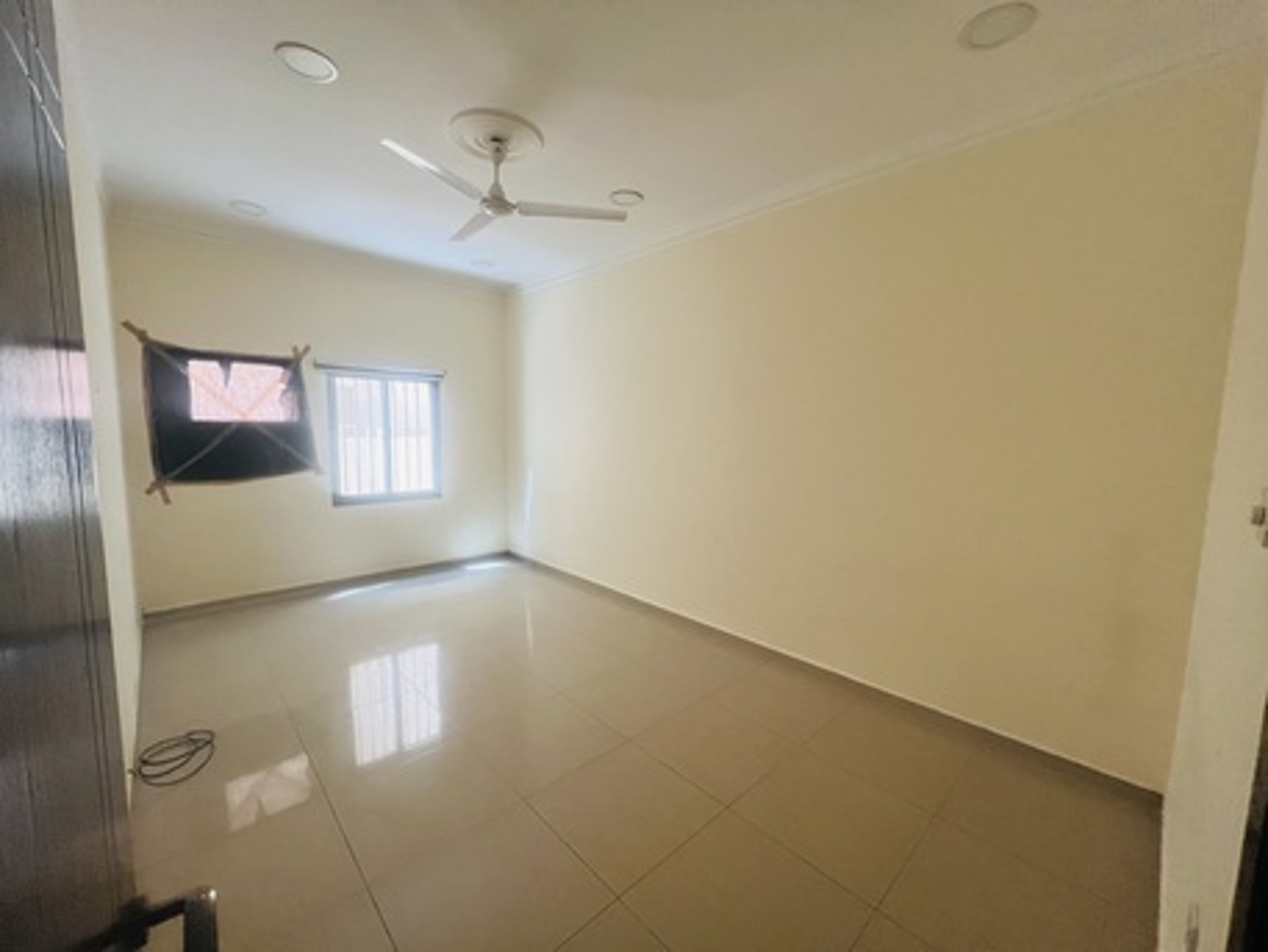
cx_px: 634
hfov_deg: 106.2
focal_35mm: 13
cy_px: 476
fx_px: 476
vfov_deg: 89.9
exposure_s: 1/60
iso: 320
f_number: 1.8
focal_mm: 1.57
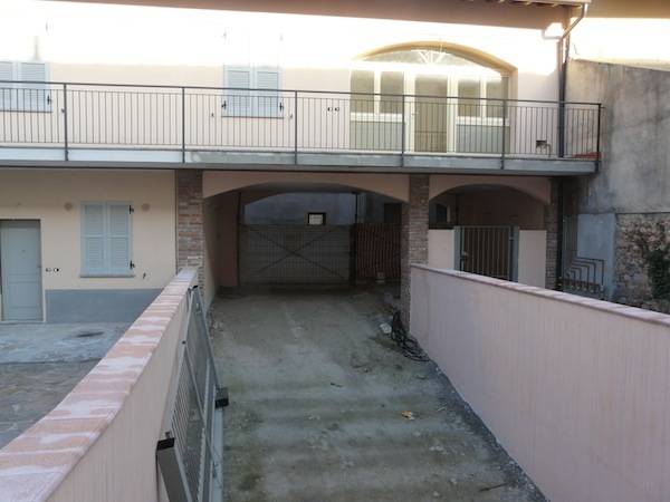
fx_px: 542
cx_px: 335
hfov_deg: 63.4
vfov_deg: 49.7
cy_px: 251
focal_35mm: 28
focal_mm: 4.6
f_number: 3.6
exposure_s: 1/125
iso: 100
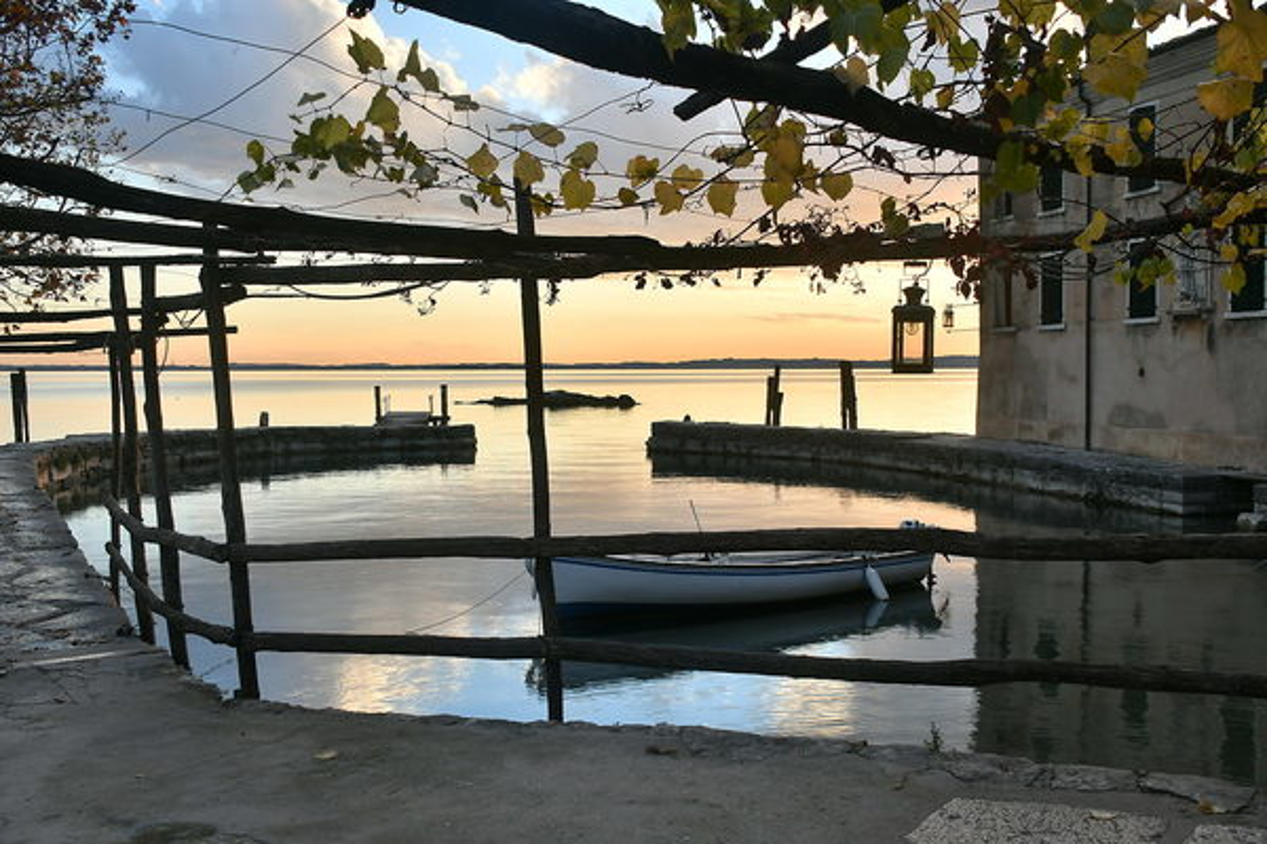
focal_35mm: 36
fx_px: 1267
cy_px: 422
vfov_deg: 36.9
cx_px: 634
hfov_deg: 53.1
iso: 100
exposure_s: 1/25
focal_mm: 24
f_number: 6.3
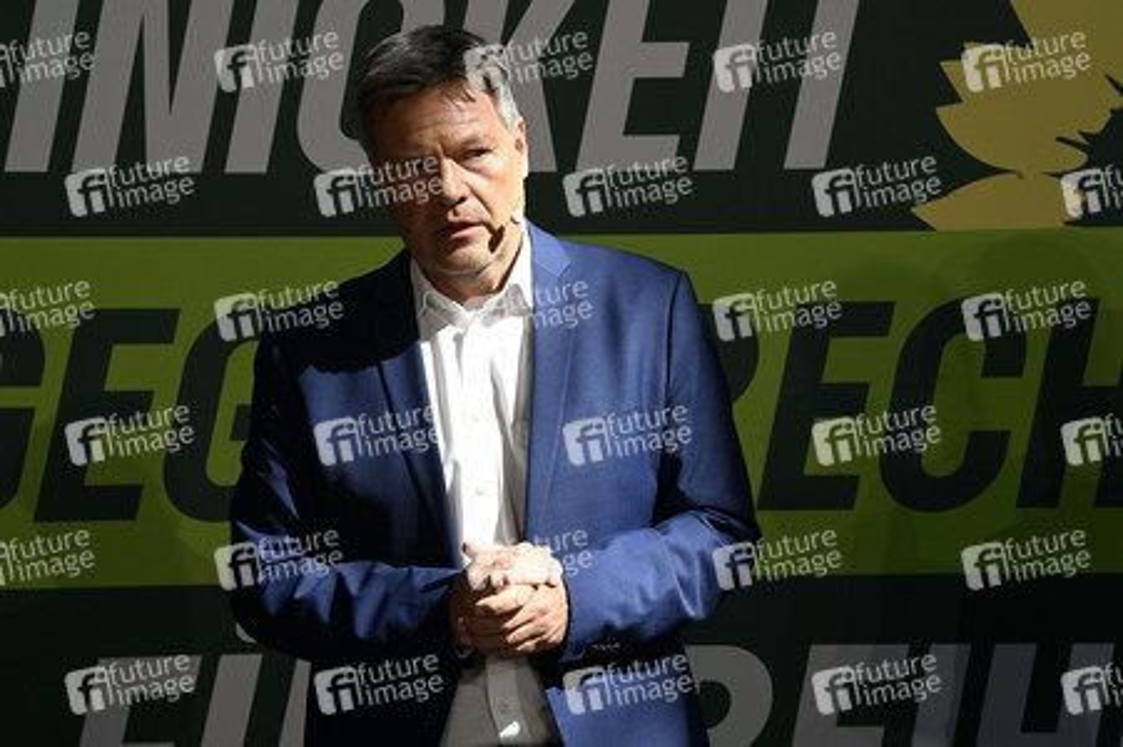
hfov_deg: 12.1
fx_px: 5299
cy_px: 374
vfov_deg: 8.1
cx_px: 562
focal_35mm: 170
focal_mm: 170
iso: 1250
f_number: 16
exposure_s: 1/200
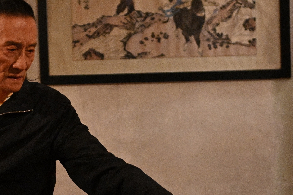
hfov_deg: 11.5
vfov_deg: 7.7
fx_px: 1456
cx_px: 70
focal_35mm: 179
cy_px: 114
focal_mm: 70
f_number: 3.2
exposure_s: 1/100
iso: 4000
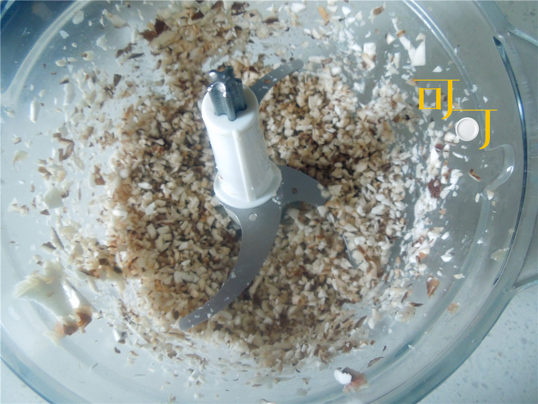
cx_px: 269
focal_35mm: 25
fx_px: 389
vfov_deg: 54.9
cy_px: 202
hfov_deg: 69.4
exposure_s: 1/30
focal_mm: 4.5
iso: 360
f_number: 3.3
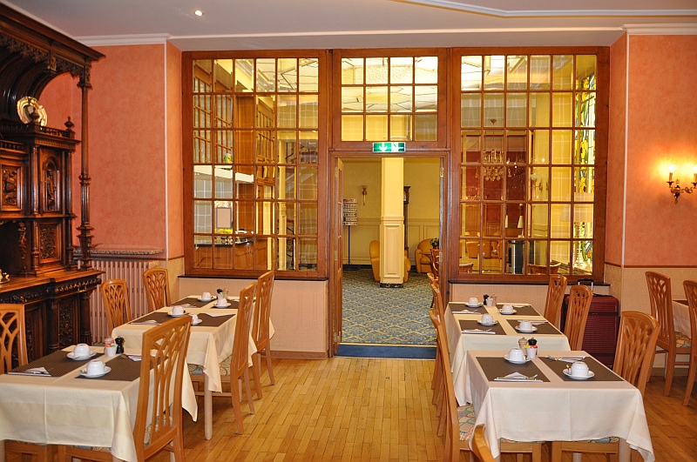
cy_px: 231
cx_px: 348
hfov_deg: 67.5
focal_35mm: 27
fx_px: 522
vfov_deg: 47.8
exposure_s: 1/60
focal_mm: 18
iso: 800
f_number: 3.5
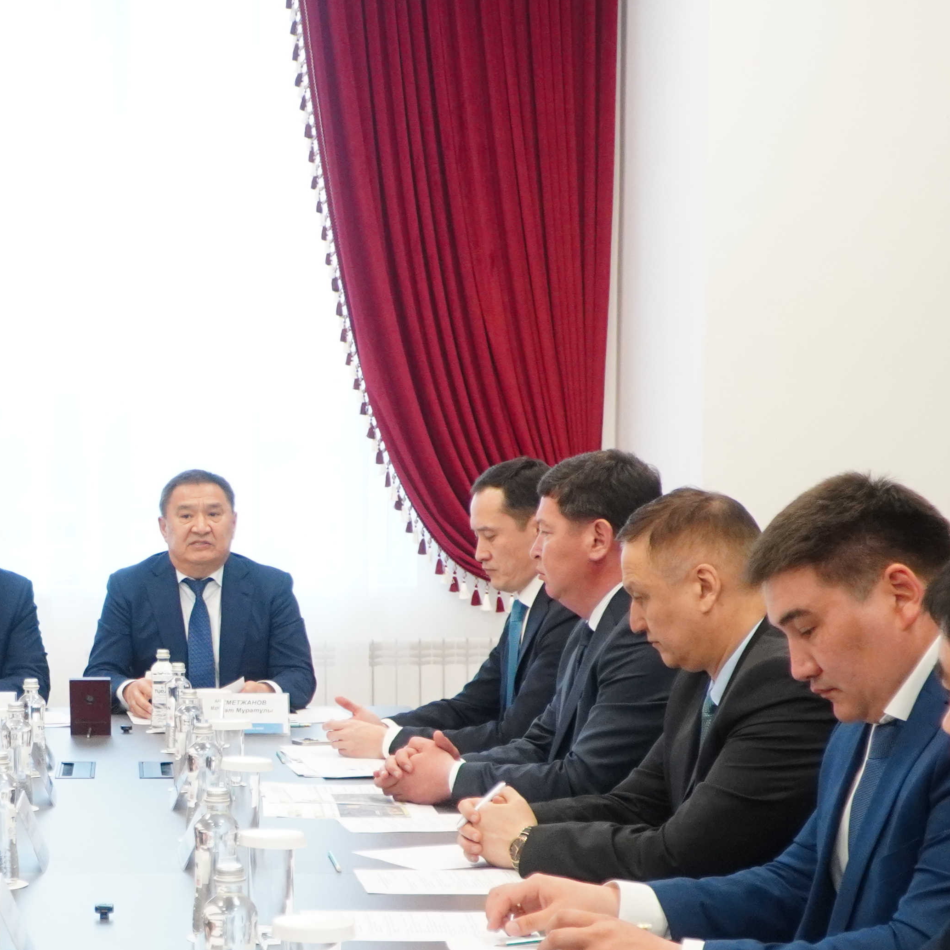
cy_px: 640
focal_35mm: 74
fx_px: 2298
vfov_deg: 23.2
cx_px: 65
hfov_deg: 22.7
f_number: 4
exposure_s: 1/125
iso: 1250
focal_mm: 20
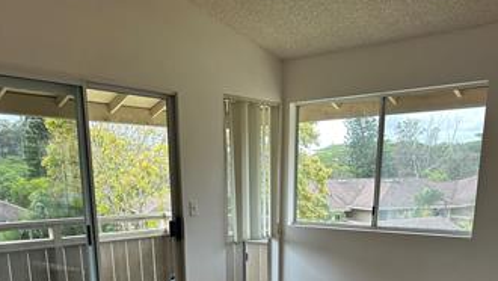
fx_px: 502
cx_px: 266
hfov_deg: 52.7
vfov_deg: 28.2
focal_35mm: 38
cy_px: 314
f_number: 1.78
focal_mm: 6.86
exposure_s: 1/357
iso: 80
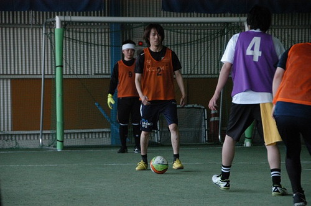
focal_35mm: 158
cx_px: 156
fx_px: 1359
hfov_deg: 13.1
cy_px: 103
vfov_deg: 8.7
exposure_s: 1/500
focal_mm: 105
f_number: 5.6
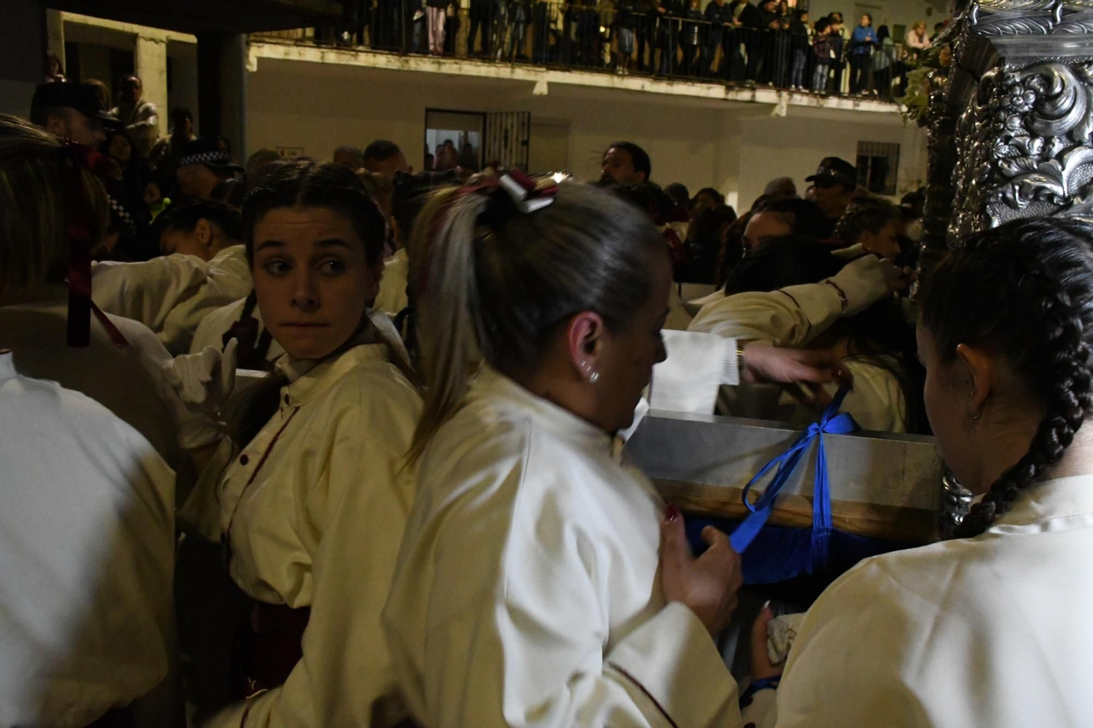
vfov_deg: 38.9
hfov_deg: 55.8
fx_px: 1032
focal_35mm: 34
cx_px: 546
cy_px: 364
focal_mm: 23
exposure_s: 1/60
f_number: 9
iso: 10000
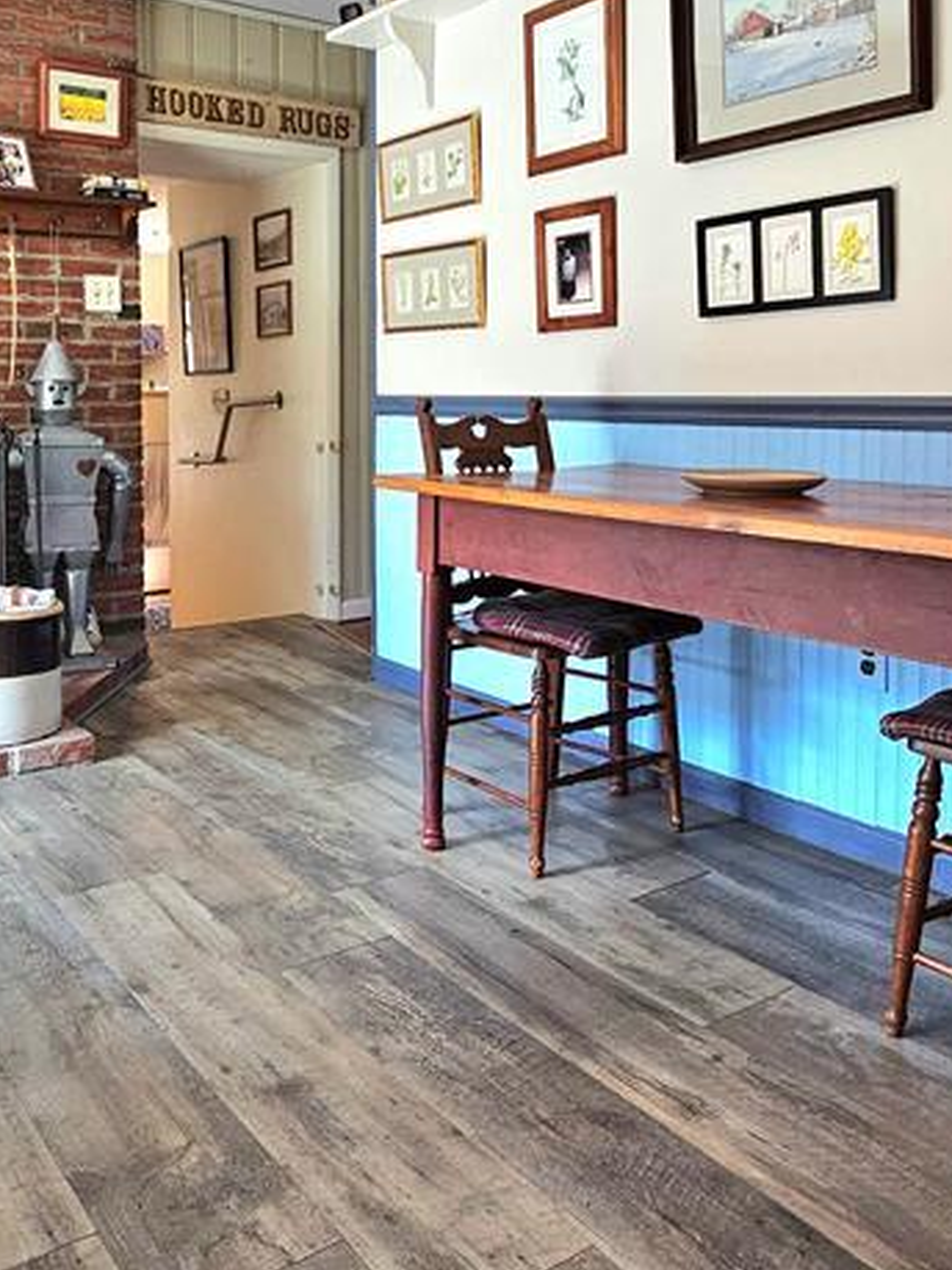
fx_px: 1064
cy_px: 434
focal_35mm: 29
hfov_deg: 47.9
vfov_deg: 60.4
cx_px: 371
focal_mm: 2.2
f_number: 2.2
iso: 100
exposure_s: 1/120
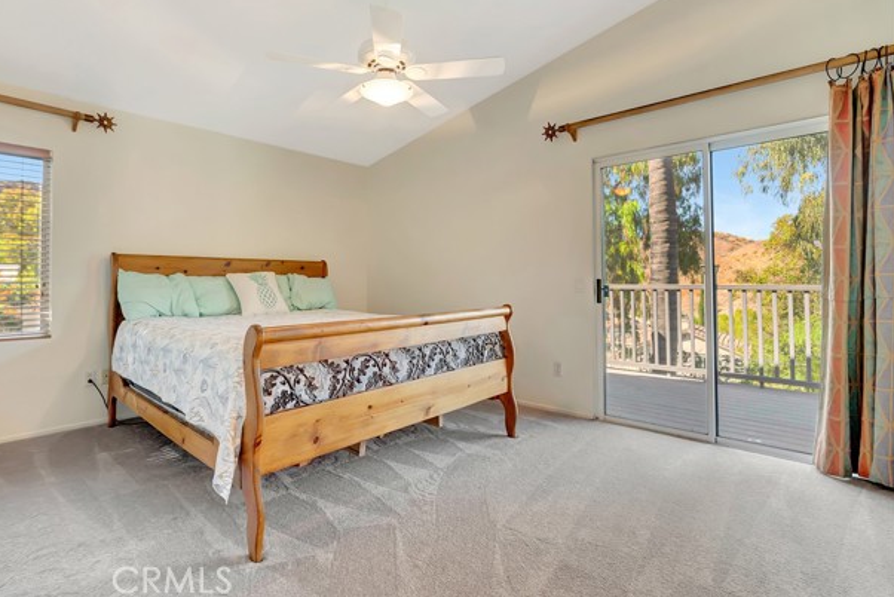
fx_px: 422
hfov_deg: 93.1
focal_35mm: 17
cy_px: 284
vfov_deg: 70.5
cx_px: 420
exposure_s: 1/3
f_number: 10
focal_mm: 16
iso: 250
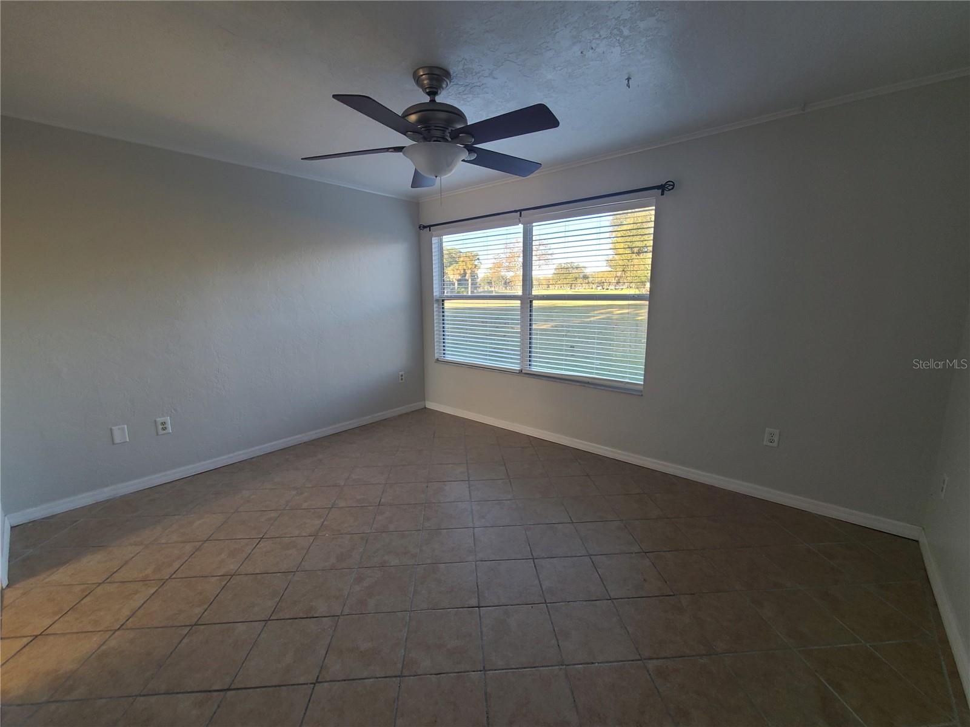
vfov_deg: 89.9
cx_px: 485
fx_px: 364
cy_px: 364
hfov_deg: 106.2
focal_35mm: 13
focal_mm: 2.2
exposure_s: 1/60
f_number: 2.2
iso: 100
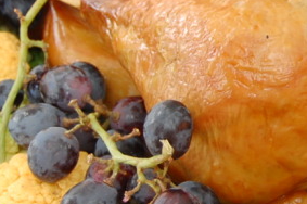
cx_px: 398
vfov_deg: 6.6
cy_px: 16
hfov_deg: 9.8
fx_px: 1755
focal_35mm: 206
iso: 800
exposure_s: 1/30
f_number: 4.8
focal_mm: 38
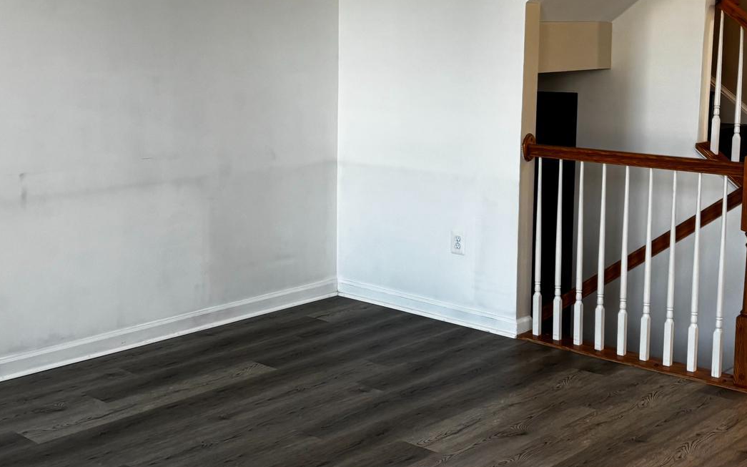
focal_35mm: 54
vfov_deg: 23.9
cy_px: 168
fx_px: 1099
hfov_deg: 37.4
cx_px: 315
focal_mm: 5.96
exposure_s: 1/120
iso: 125
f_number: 1.6
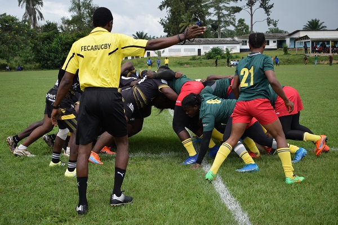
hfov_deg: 36.9
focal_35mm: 54
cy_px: 112
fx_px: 507
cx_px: 169
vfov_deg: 25.1
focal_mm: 36
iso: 400
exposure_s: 1/1250
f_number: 5
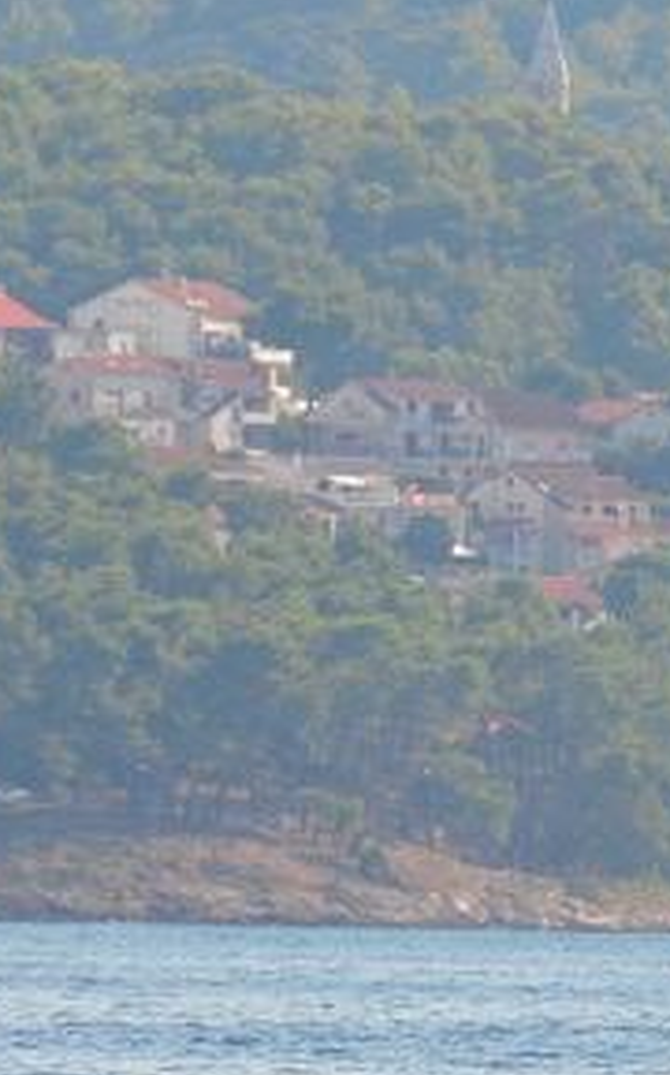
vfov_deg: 1.5
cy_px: 545
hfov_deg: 1.0
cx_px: 735
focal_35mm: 1372
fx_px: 40184
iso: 400
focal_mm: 260
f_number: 5.6
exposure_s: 1/1600
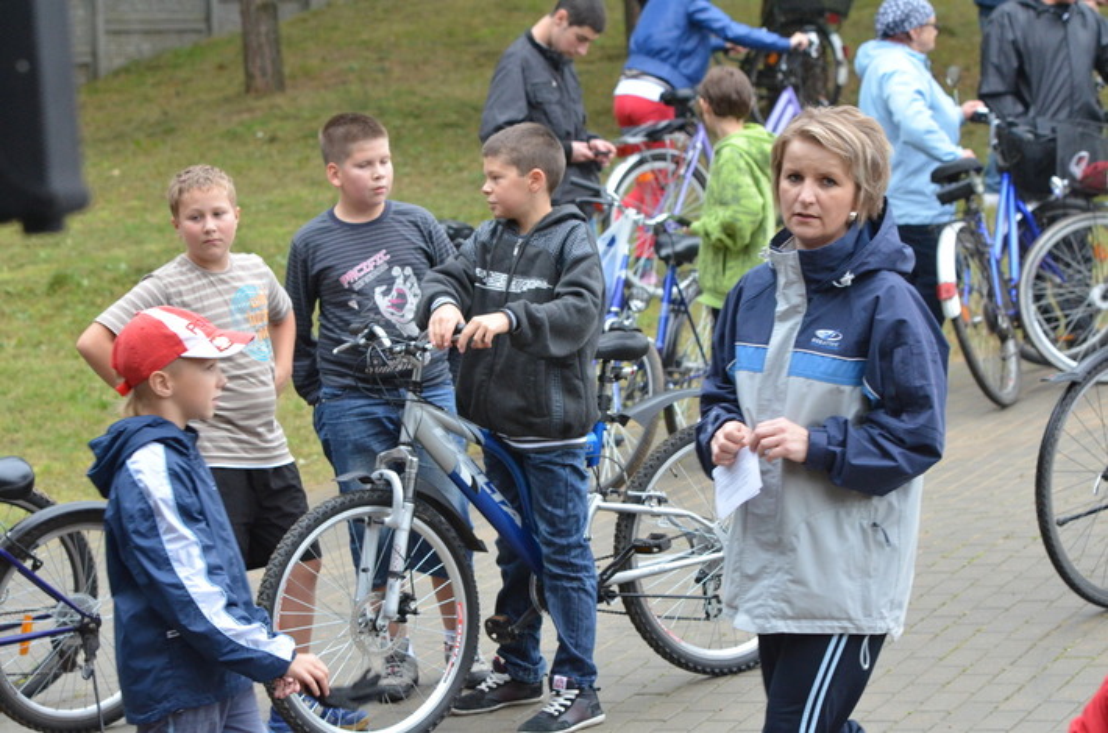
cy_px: 366
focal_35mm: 150
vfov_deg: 9.1
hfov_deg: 13.7
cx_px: 554
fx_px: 4606
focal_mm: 100
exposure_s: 1/125
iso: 1600
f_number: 5.6
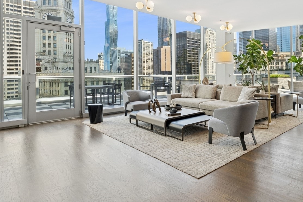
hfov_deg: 73.1
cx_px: 209
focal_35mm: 23
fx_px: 194
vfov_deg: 54.6
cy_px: 79
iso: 320
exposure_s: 1/100
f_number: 9
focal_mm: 16
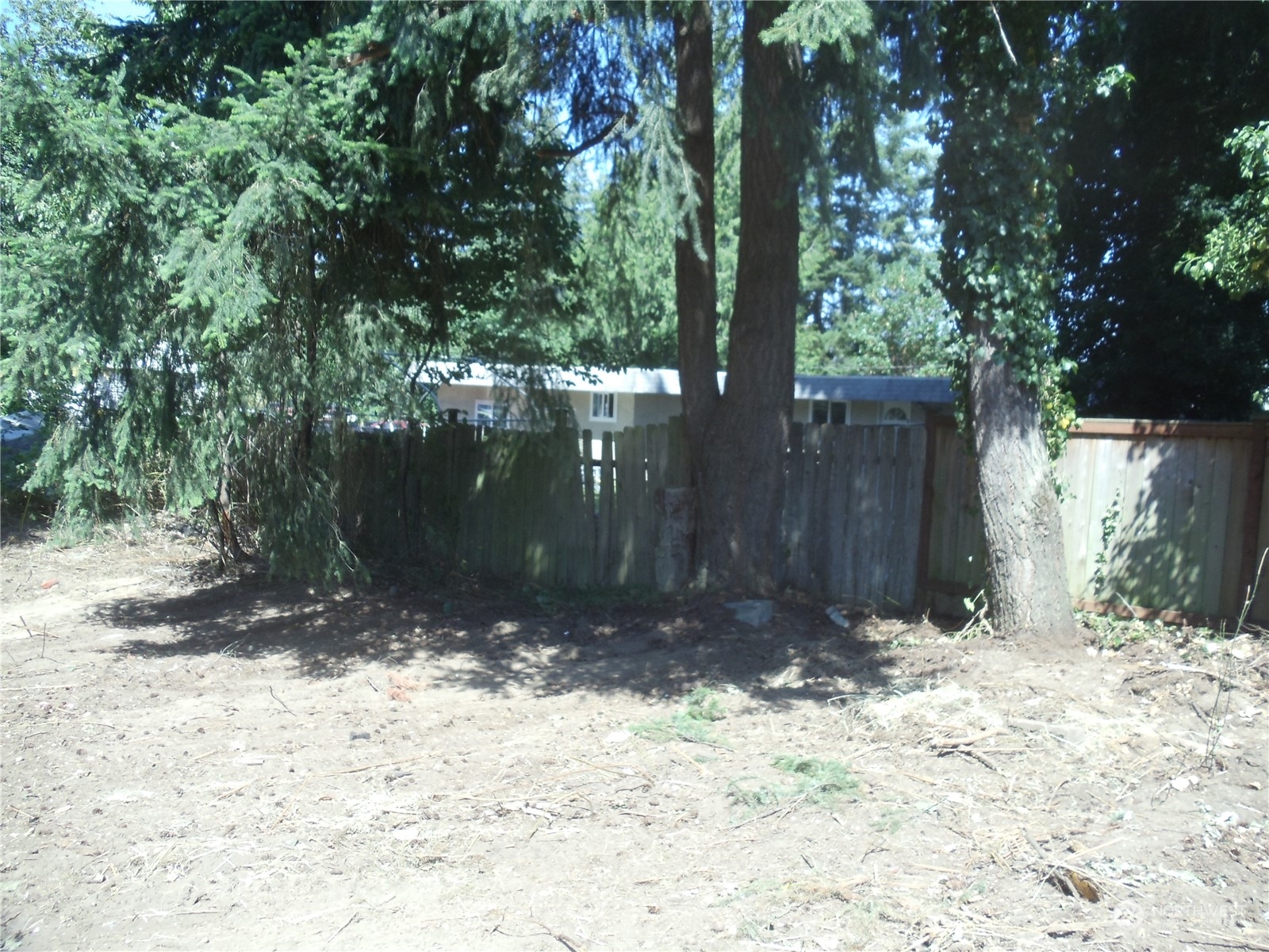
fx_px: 1613
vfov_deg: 32.9
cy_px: 476
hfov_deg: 42.9
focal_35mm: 44
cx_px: 634
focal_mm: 6
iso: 100
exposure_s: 1/250
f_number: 3.5
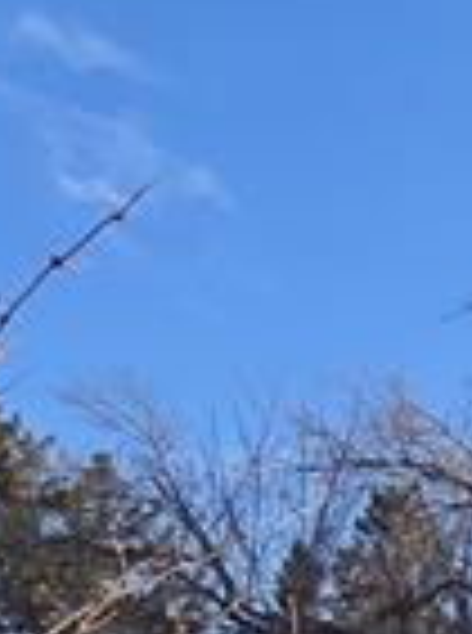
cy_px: 760
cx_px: 1088
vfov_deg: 24.8
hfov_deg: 14.6
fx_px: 1297
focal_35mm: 71
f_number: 2.2
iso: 50
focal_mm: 2.2
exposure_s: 1/2163
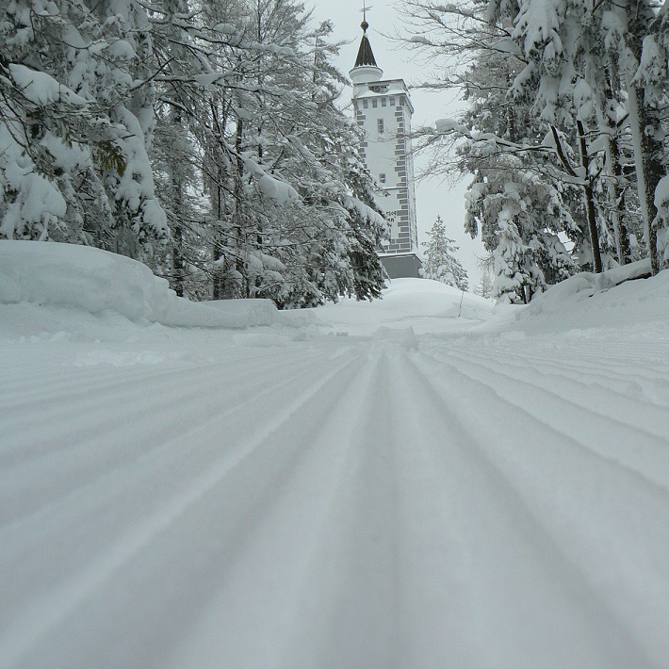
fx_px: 940
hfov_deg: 39.1
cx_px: 368
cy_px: 338
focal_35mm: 43
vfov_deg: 39.2
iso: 80
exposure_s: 1/400
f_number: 5.6
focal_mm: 6
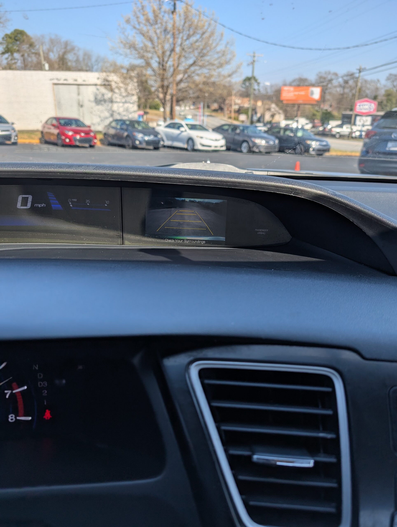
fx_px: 366
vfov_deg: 71.5
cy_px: 264
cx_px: 198
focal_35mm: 24
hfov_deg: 56.9
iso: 15
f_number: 1.68
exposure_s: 1/569
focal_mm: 6.9
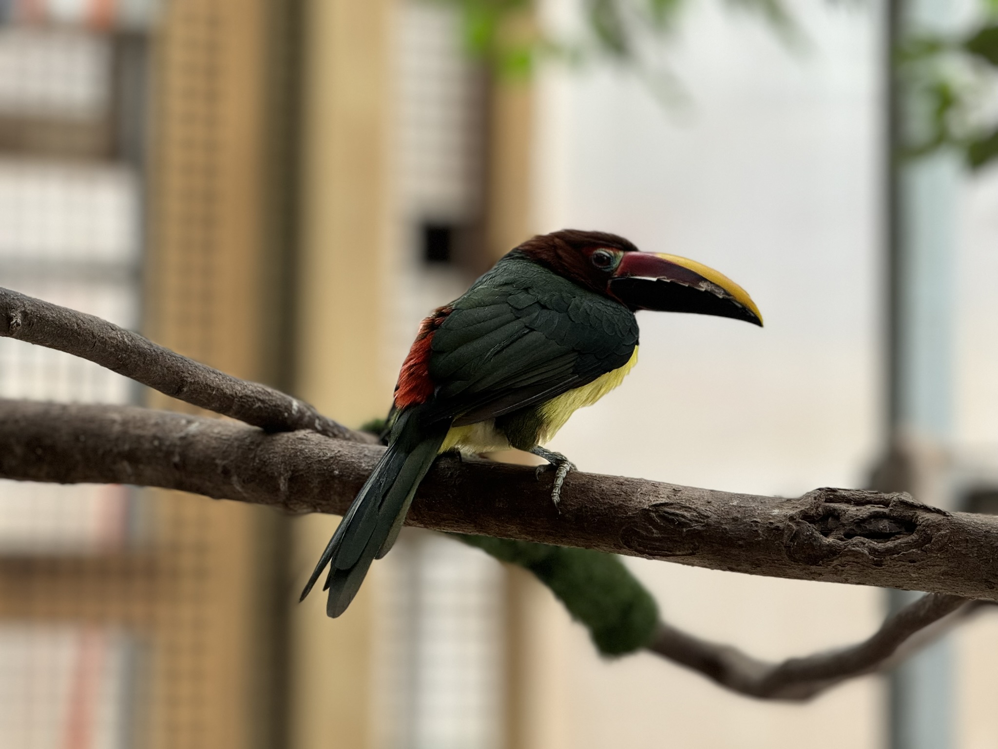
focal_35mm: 120
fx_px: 3460
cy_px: 374
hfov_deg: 16.4
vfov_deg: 12.3
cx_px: 499
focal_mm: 15.66
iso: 200
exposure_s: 1/99
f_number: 2.8
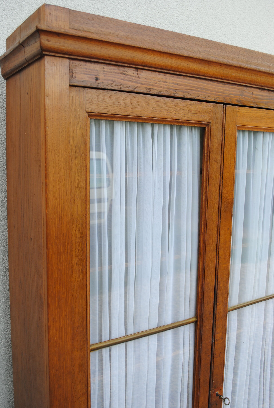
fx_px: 375
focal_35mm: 33
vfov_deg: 57.1
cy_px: 204
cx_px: 137
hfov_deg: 40.1
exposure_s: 1/125
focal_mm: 22
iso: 160
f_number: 5.6
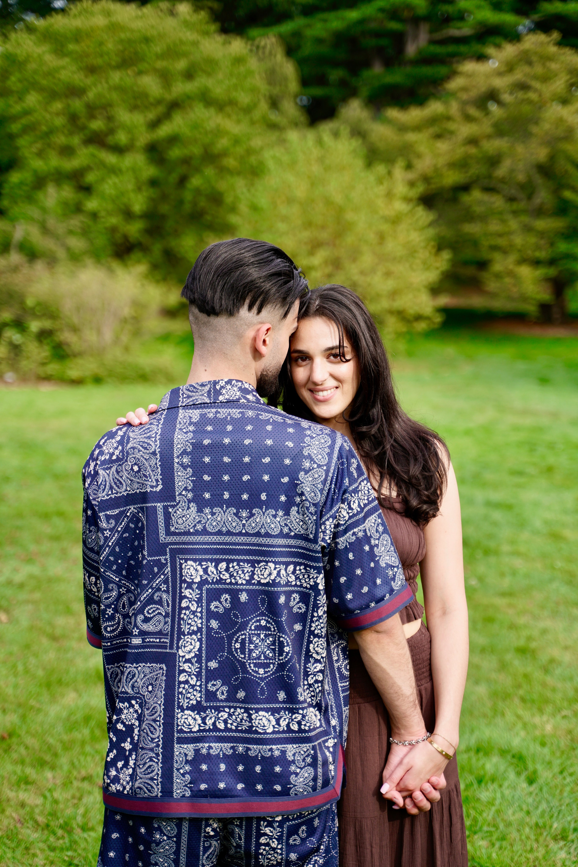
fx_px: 1517
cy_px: 434
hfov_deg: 21.6
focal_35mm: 63
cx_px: 289
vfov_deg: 31.9
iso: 200
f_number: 2.8
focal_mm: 63
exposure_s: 1/640
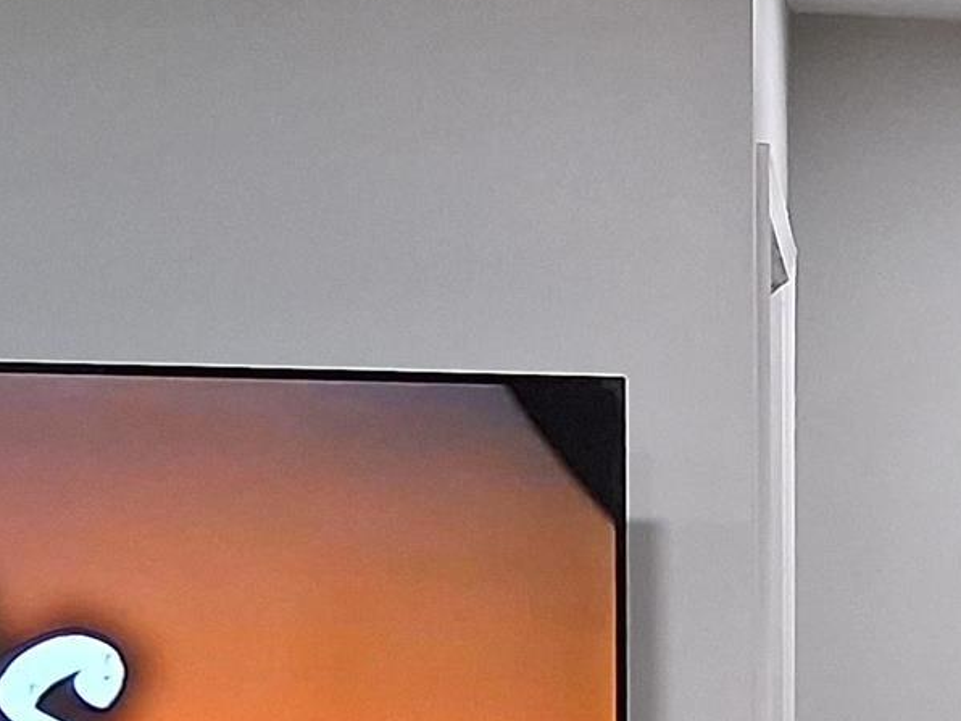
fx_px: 3720
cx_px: 1340
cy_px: 879
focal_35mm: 134
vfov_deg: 10.9
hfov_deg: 14.0
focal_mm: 3.98
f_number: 1.8
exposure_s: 1/50
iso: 250
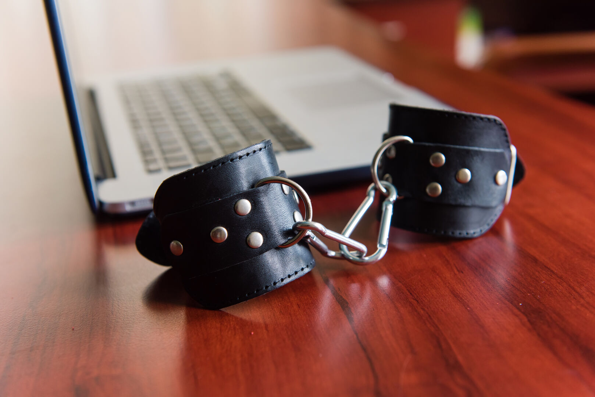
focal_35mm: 50
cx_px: 298
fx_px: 827
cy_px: 198
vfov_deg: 27.0
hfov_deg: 39.6
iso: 400
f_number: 4
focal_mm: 50
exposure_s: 1/125
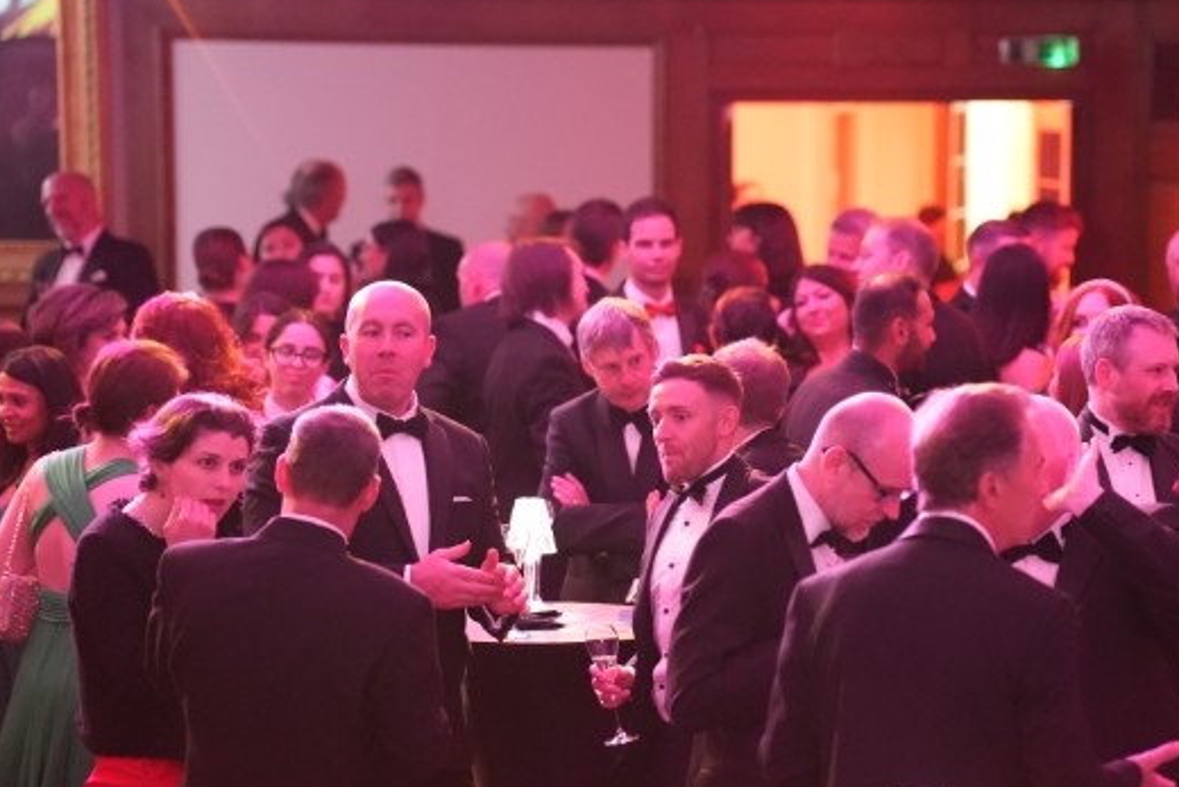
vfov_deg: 9.7
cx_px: 718
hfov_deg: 14.5
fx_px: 4619
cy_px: 438
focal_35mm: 141
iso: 10000
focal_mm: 102
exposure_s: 1/125
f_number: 2.8
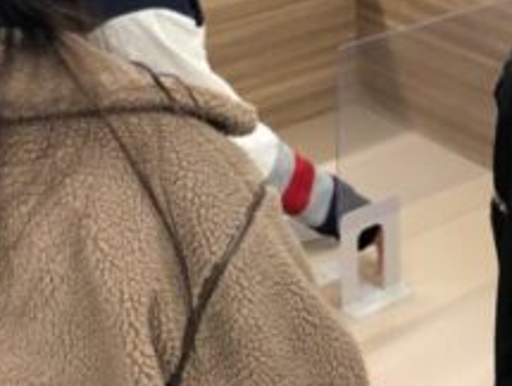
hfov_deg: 24.9
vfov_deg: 18.6
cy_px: 33
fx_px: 1156
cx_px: 300
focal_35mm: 78
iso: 25
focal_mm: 3.99
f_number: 1.8
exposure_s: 1/33
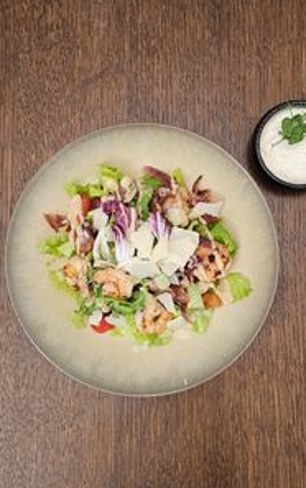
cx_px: 169
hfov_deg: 36.3
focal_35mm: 35
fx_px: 466
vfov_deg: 55.3
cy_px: 254
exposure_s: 1/71
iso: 800
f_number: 1.7
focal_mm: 6.3
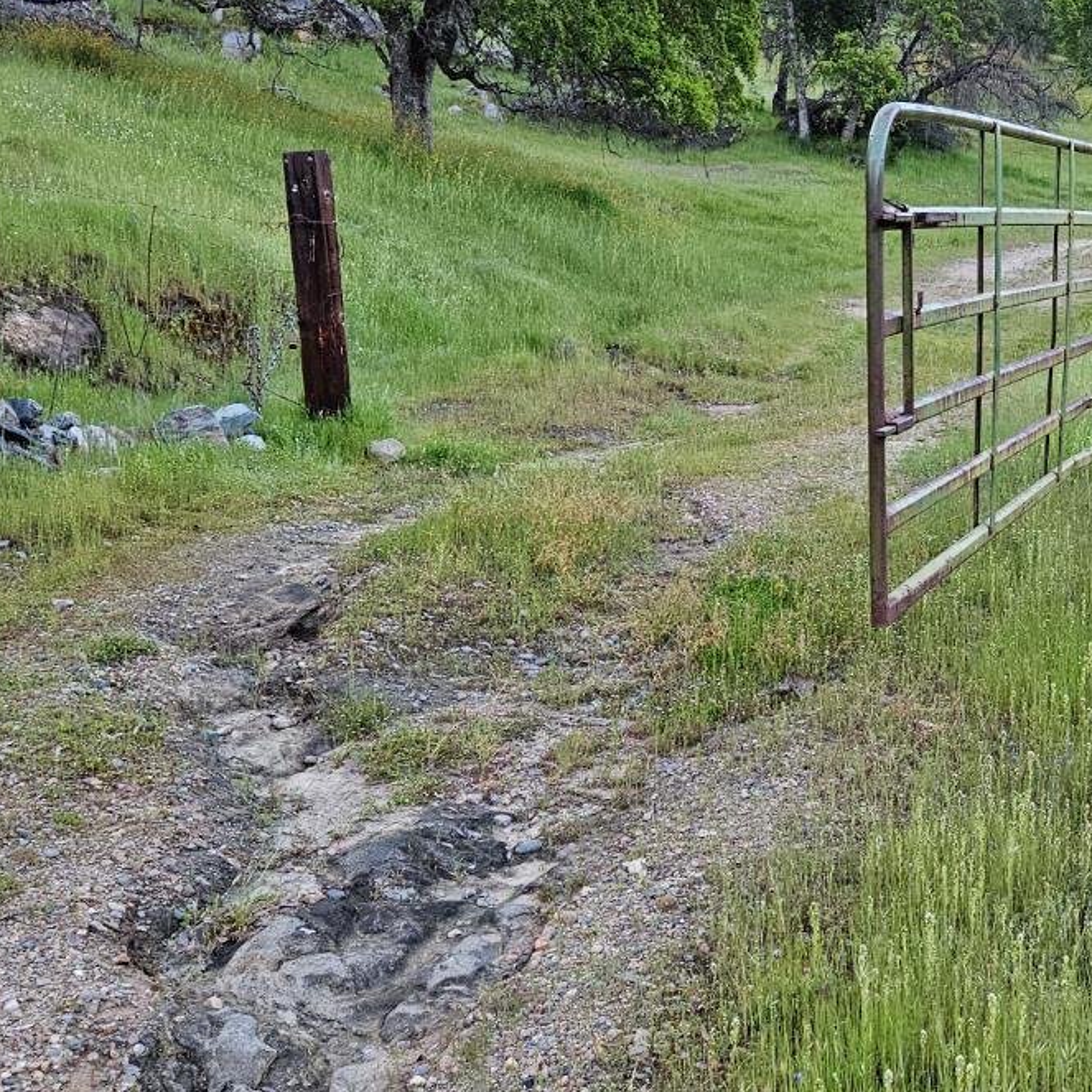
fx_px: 1642
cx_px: 772
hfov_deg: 36.2
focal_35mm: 46
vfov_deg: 36.7
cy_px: 465
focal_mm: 5.4
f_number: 1.8
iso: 200
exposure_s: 1/100
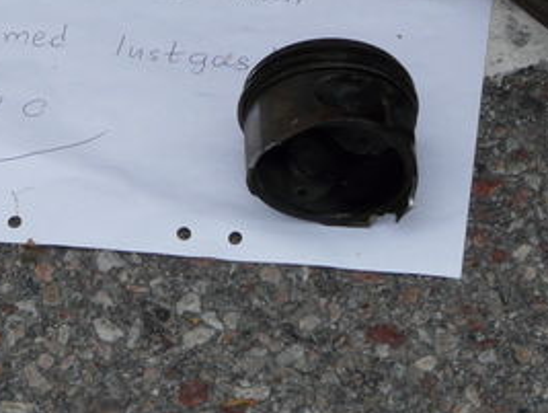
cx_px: 133
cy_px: 6
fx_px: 4439
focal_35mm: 280
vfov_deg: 5.3
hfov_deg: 7.1
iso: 100
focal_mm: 19.2
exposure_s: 1/400
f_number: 5.6
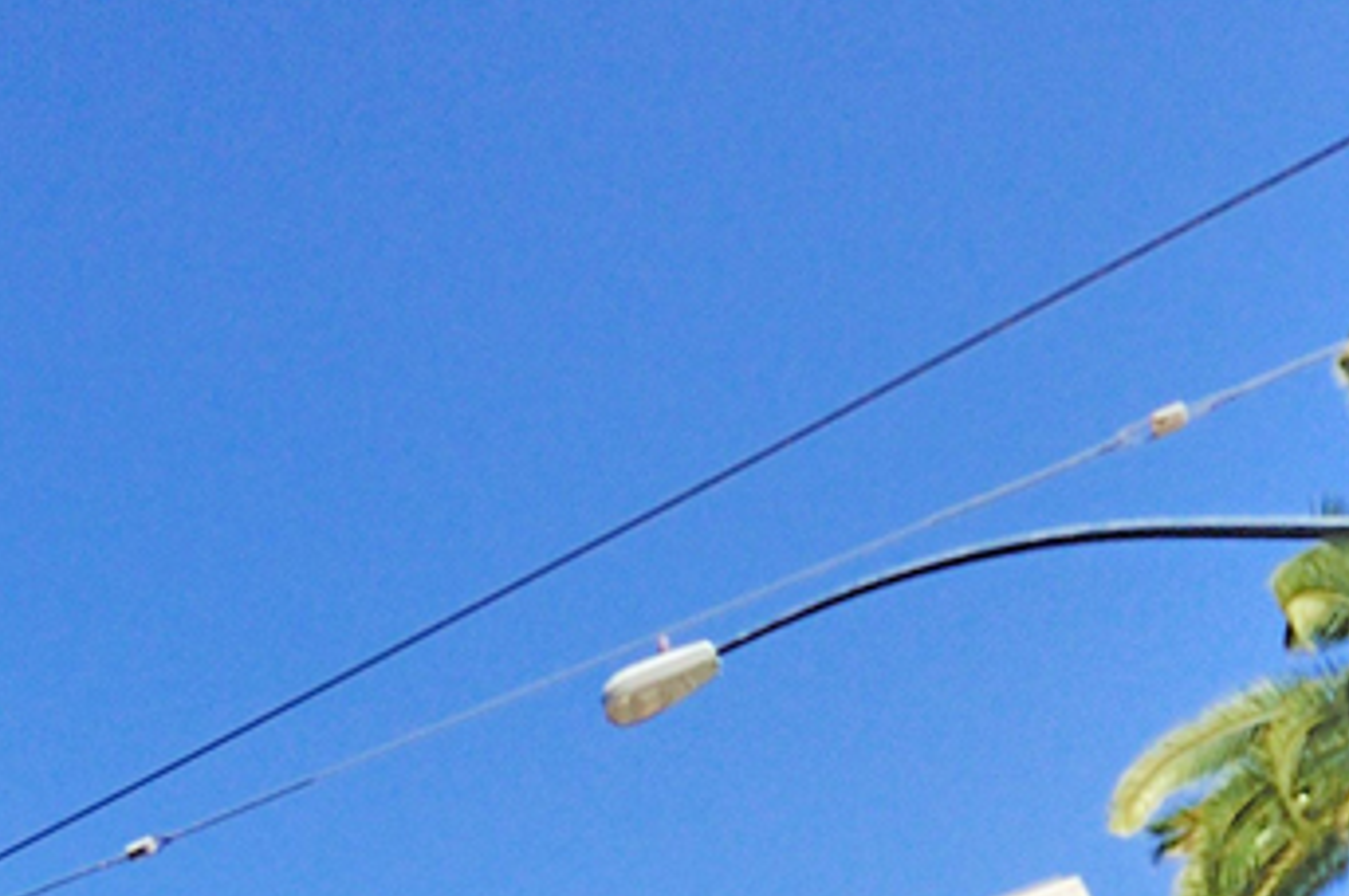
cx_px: 311
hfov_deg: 34.8
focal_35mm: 56
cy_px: 1552
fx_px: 2096
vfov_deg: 19.1
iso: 200
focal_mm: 10
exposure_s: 1/250
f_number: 6.3
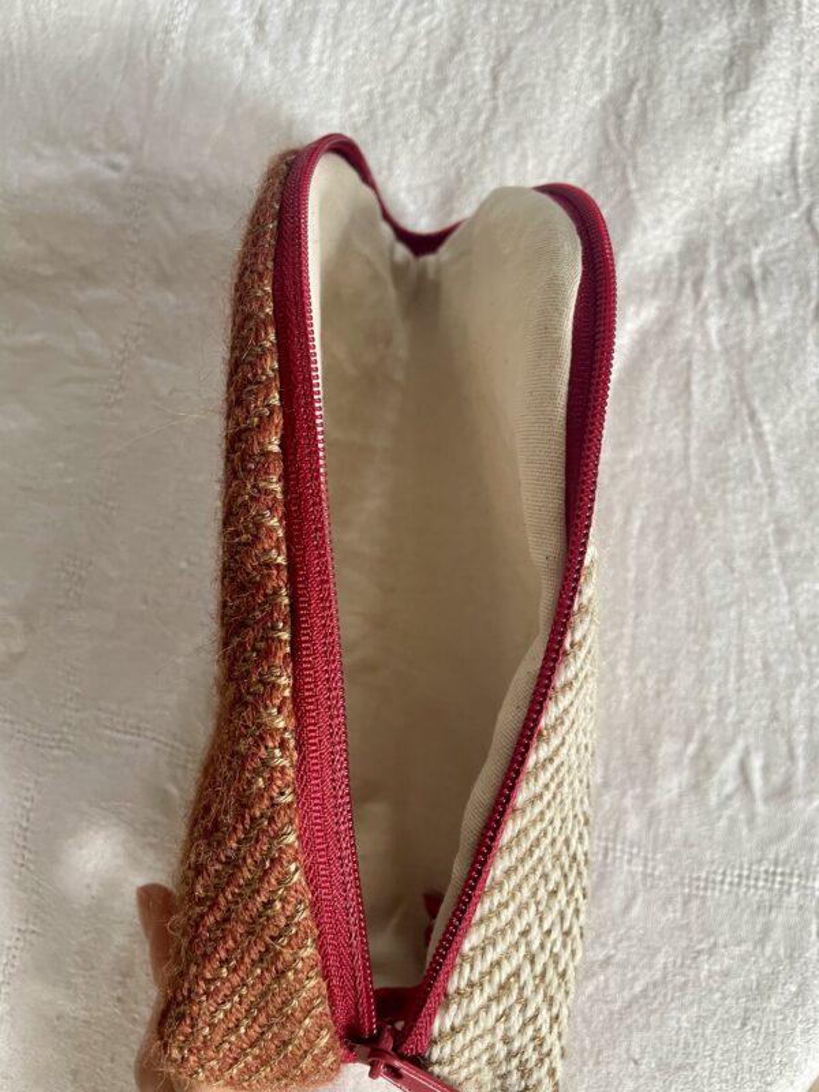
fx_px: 820
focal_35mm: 26
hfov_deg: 53.1
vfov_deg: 67.3
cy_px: 546
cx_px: 410
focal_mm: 4.2
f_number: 1.6
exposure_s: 1/92
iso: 125
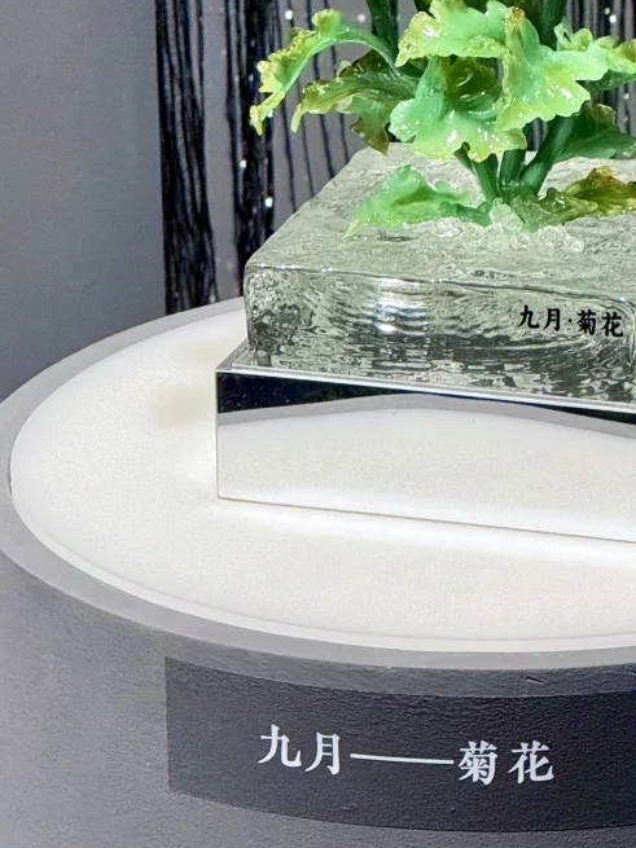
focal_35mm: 264
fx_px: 6469
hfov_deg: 5.6
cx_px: 471
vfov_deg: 7.5
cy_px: -38
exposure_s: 1/57
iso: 250
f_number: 2.8
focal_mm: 15.66
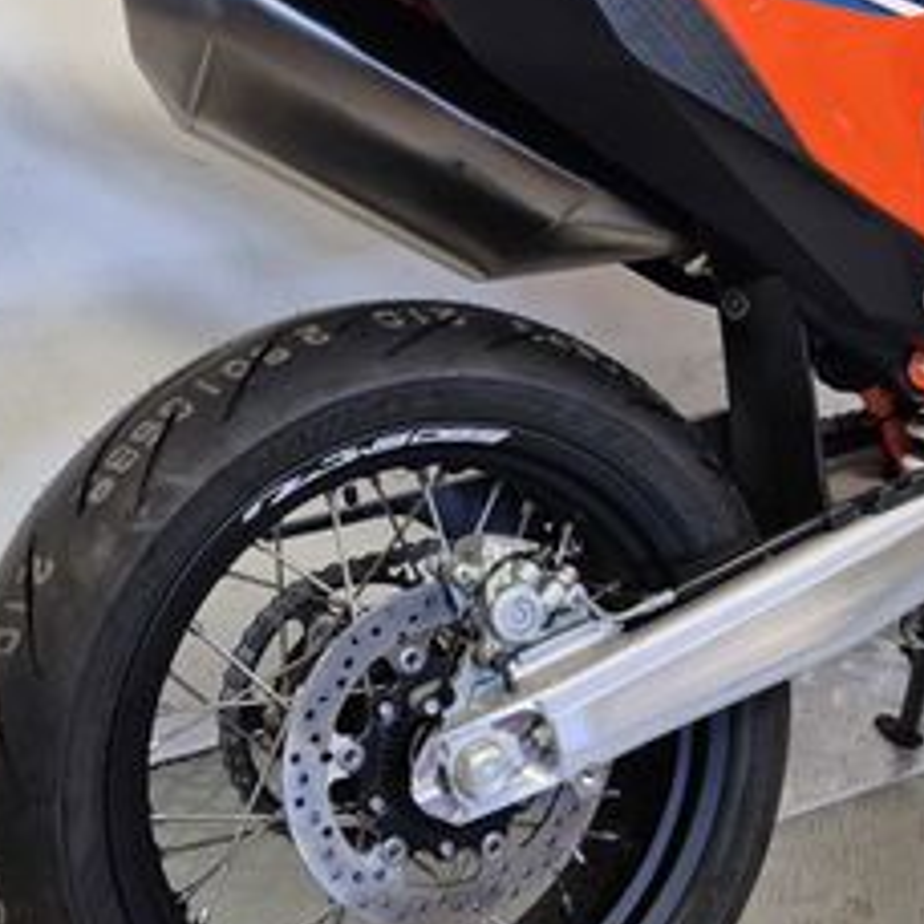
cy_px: 324
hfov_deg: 29.7
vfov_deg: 29.9
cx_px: 652
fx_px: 1721
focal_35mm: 57
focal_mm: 5.4
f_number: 1.8
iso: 320
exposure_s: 1/100
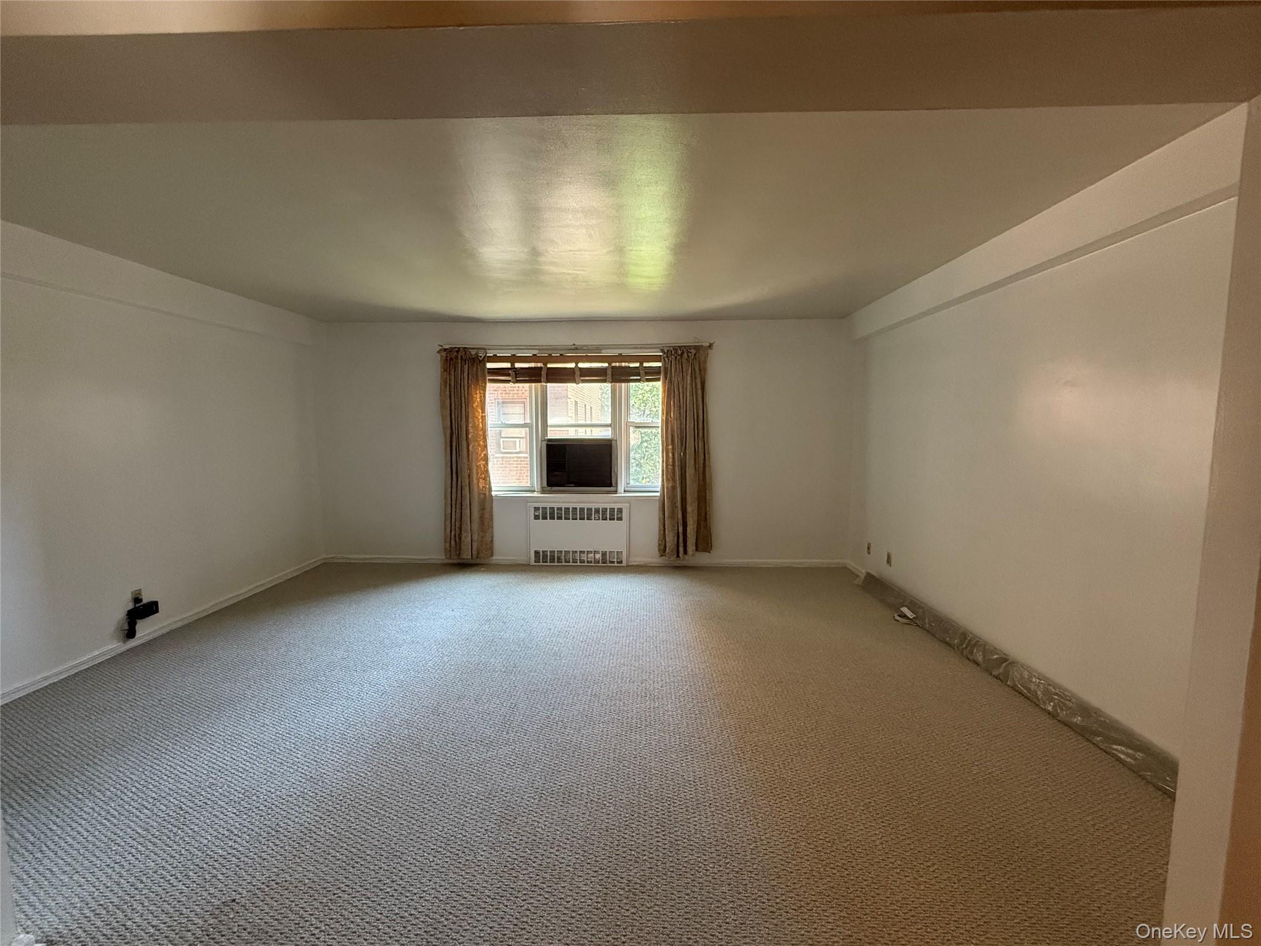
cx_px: 630
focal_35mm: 14
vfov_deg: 85.7
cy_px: 473
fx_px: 510
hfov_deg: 102.1
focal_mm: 2.22
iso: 500
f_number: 2.2
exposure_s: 1/120
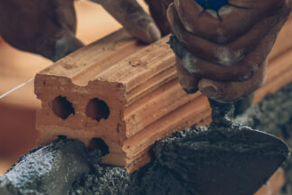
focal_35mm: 625
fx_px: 5071
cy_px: 53
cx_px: 259
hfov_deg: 3.3
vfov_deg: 2.2
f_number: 4
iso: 500
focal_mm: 200
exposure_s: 1/500
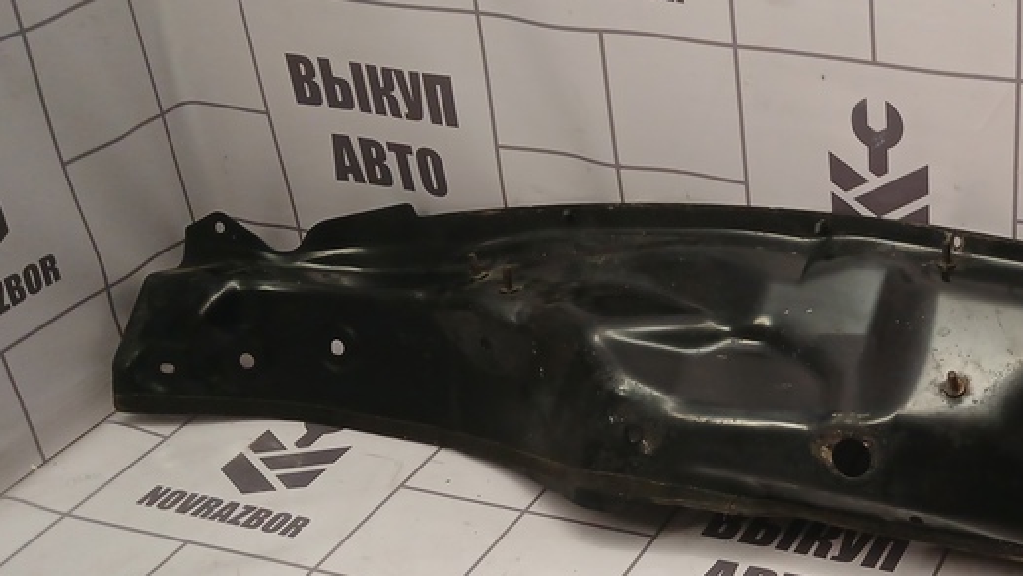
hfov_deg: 33.4
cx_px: 989
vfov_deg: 20.6
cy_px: 410
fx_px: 1573
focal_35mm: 58
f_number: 1.8
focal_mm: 4
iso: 160
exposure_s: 1/50
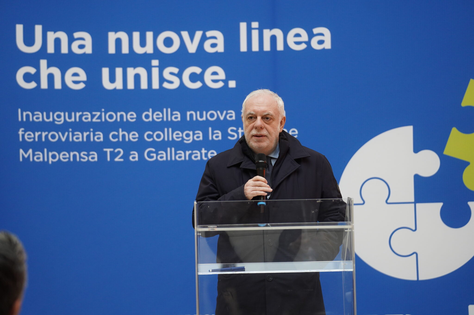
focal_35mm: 111
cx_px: 237
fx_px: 1460
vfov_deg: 12.3
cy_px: 158
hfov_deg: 18.4
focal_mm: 111
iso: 2000
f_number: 2.8
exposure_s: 1/320
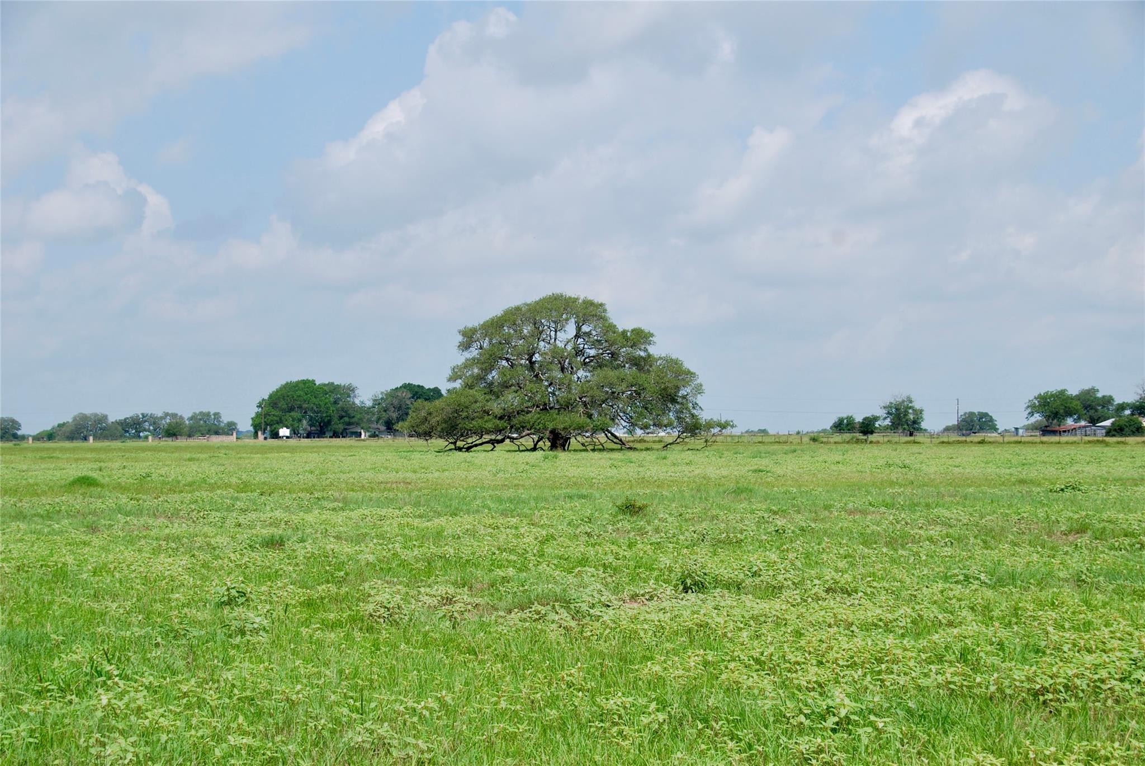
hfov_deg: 30.5
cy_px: 383
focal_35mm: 66
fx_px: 2101
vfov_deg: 20.7
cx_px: 572
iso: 100
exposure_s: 1/250
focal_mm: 44
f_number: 8
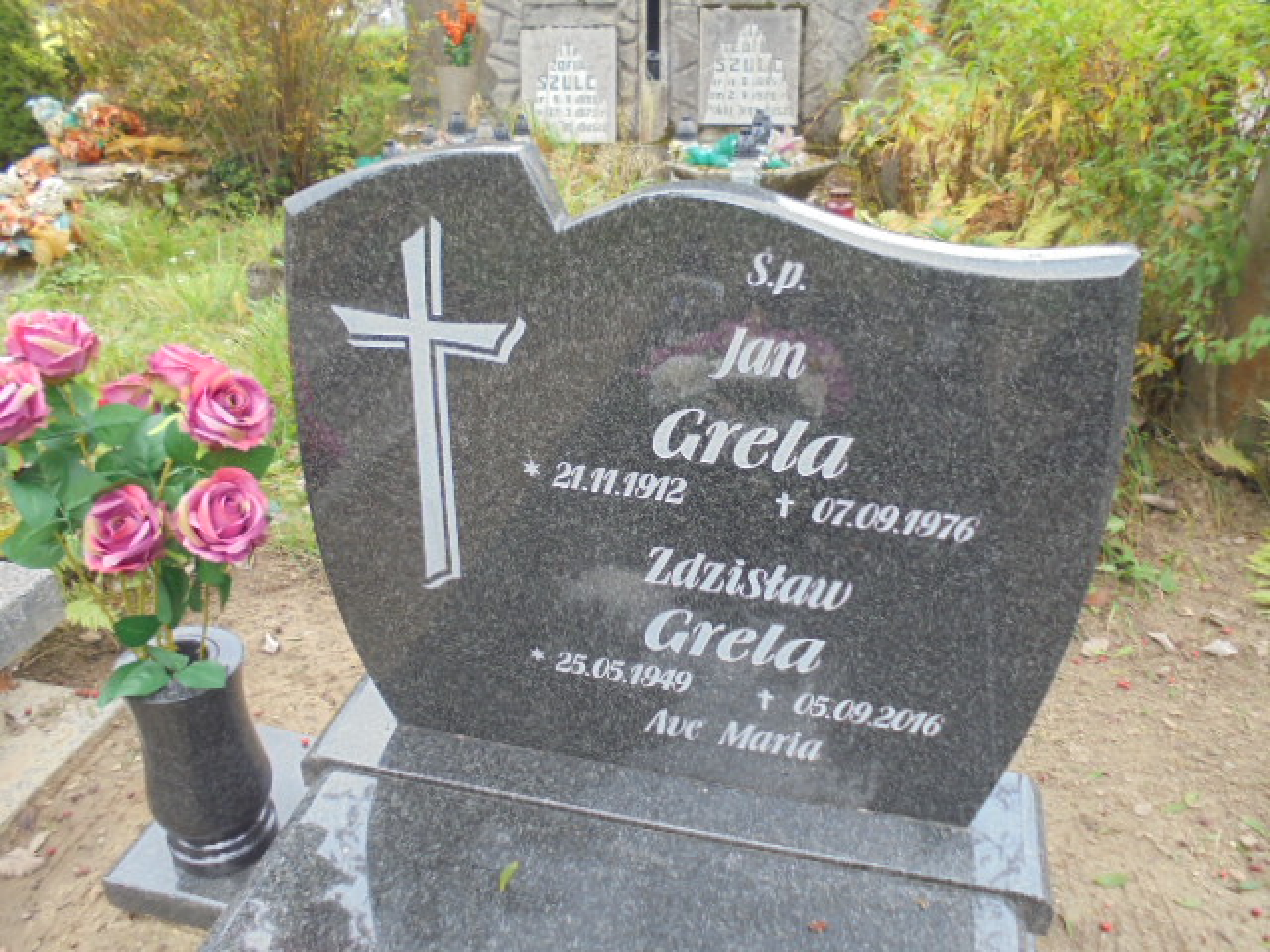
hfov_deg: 61.7
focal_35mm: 29
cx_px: 635
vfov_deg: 48.2
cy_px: 476
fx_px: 1064
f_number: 3.7
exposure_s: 1/50
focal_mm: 5.3
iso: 100
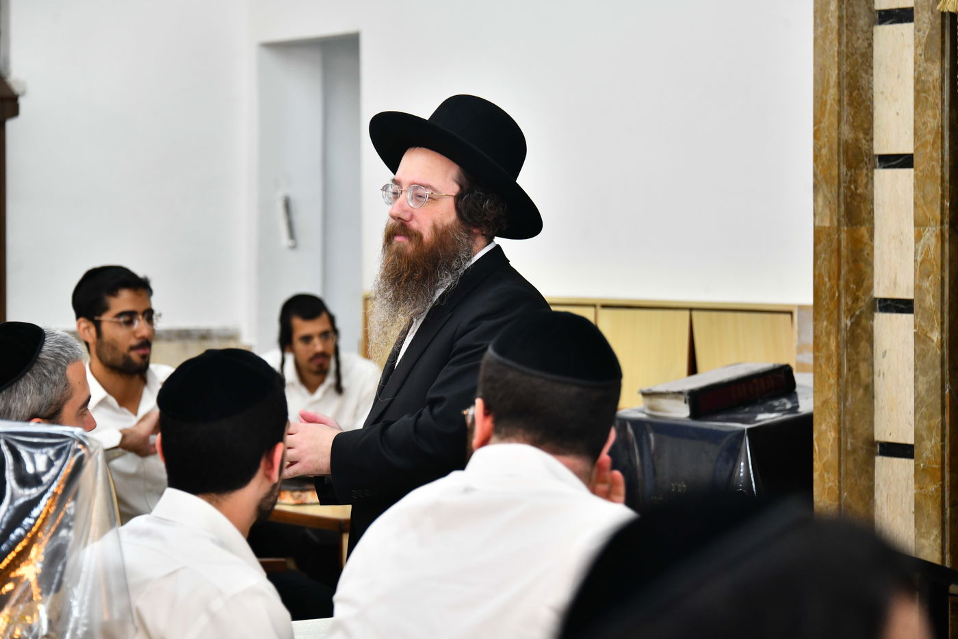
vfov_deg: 11.0
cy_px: 320
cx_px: 479
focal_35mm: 125
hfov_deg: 16.4
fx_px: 3326
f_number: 5.6
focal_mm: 125
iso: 1250
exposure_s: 1/200
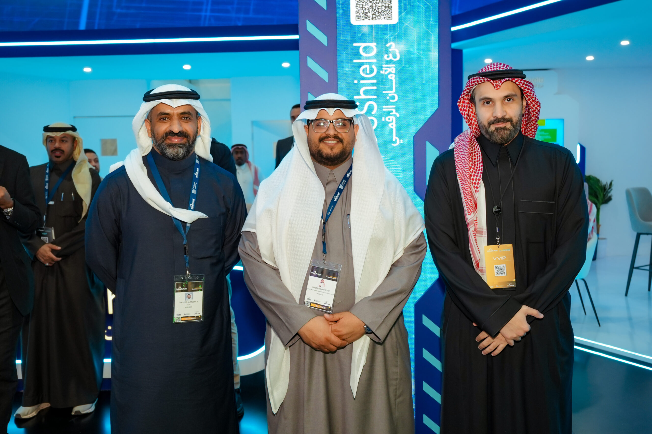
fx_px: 598
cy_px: 217
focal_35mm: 33
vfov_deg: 40.0
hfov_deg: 57.2
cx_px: 326
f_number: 2.8
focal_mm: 22.5
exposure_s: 1/160
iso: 500
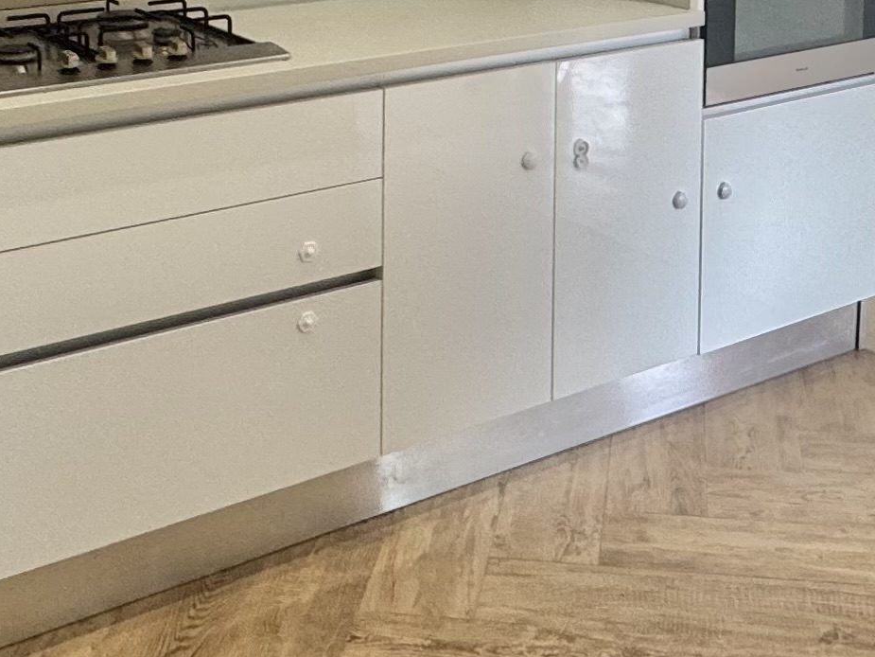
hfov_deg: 31.6
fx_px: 1542
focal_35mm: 61
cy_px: -174
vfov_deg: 21.9
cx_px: 512
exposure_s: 1/100
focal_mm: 2.22
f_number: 2.2
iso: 64
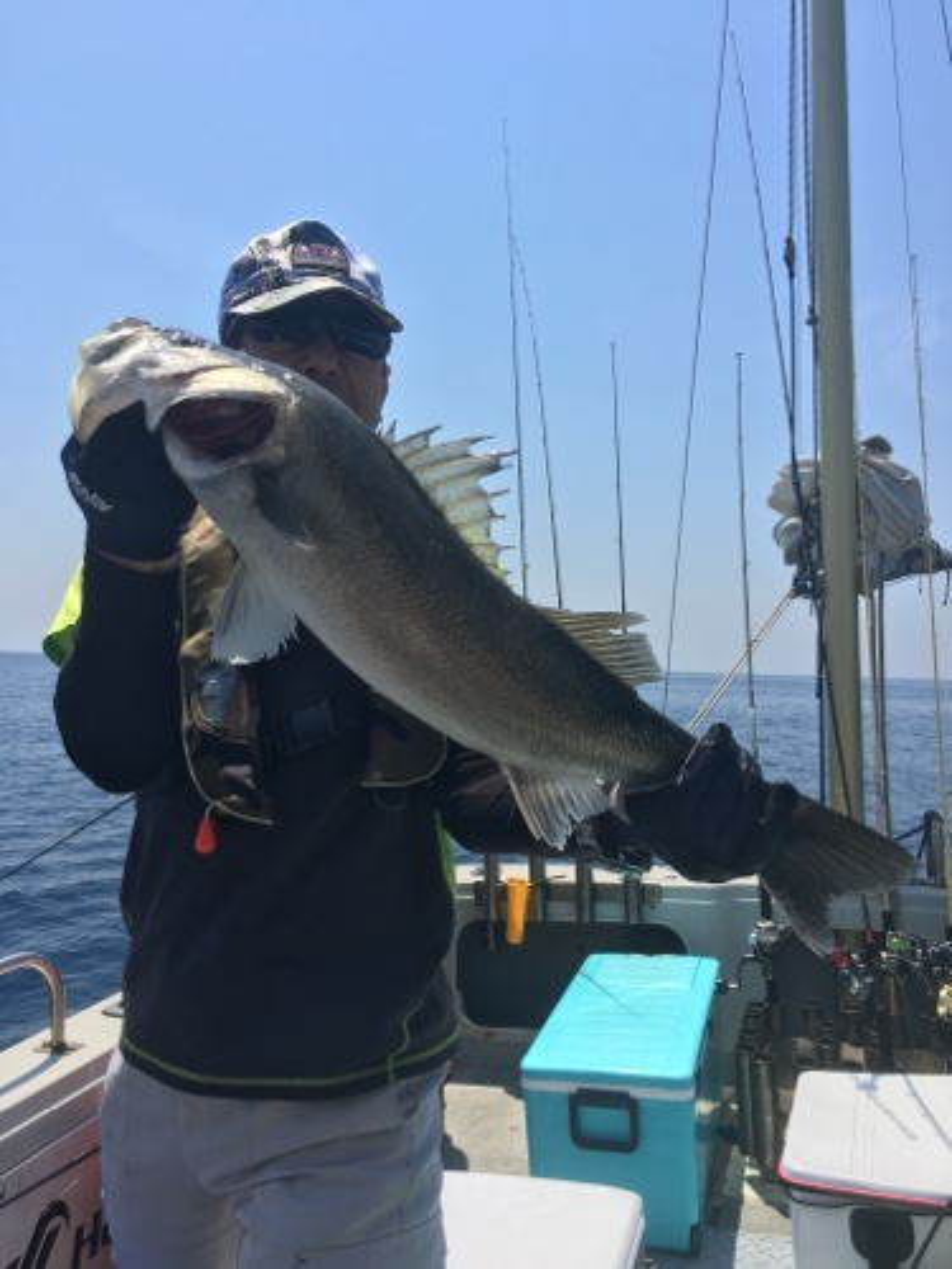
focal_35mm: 29
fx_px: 1063
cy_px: 634
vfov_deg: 61.7
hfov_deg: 48.2
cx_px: 476
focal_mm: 4.15
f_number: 2.2
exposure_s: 1/1748
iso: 25
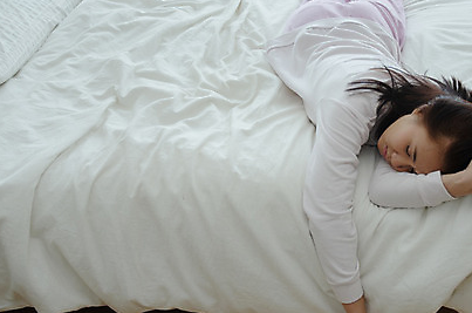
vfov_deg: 19.4
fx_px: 913
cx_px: 321
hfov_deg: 28.8
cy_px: 155
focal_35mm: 70
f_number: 4
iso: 100
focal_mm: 31
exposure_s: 1/60
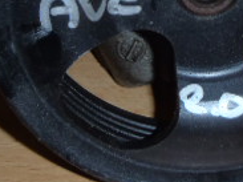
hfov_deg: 18.6
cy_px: -85
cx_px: 175
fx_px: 737
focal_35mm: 105
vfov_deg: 13.3
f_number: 4.1
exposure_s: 1/30
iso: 100
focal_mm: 5.4
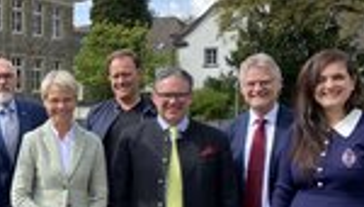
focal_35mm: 66
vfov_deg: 18.2
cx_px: -5
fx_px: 638
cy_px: 160
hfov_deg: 29.6
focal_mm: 4.25
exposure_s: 1/942
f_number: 1.8
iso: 32
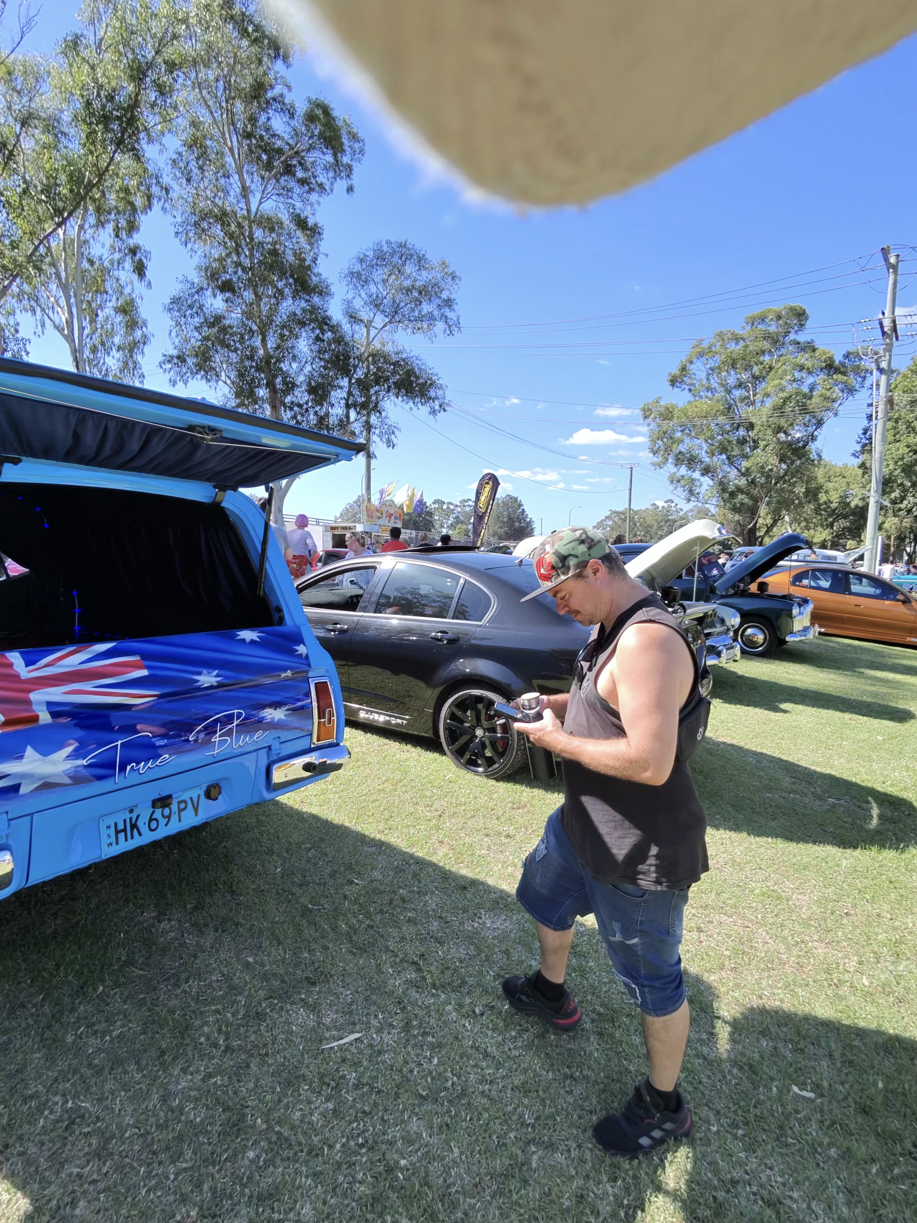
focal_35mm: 13
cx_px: 458
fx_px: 459
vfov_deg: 106.2
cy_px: 612
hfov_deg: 89.9
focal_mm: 2.24
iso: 54
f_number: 2.2
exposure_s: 1/526
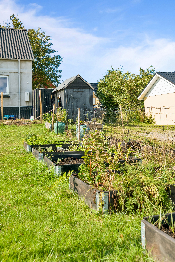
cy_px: 131
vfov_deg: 54.4
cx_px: 88
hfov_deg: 37.9
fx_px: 255
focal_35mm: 35
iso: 320
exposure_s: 1/1250
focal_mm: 35
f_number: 5.6
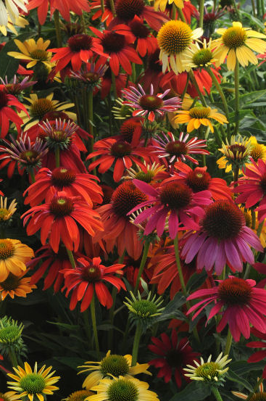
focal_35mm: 143
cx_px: 118
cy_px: 238
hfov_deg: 9.6
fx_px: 1590
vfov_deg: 14.4
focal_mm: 70
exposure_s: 1/50
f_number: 16
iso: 200
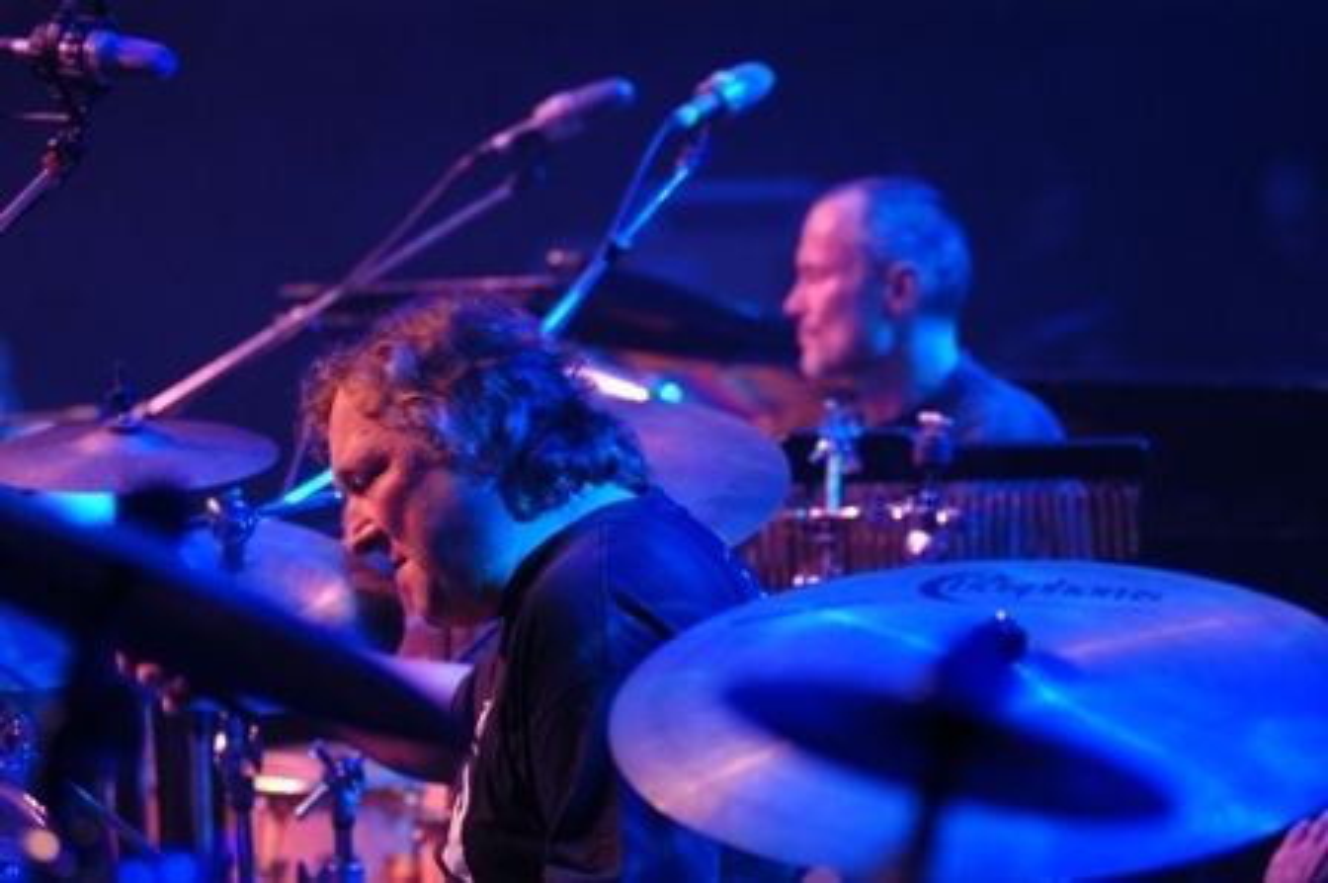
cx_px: 664
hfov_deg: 13.7
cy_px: 442
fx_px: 5529
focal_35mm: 150
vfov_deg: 9.1
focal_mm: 100
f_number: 2.8
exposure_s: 1/100
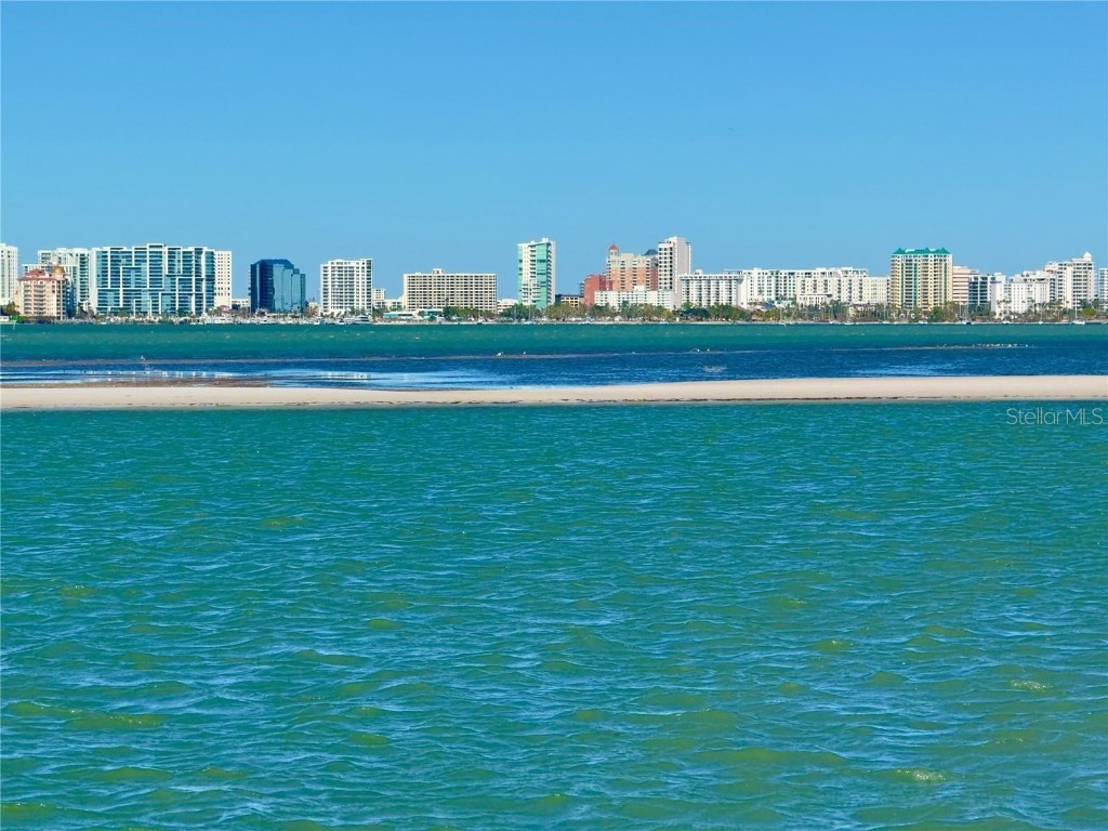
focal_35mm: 120
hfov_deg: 16.4
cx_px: 554
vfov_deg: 12.3
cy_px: 416
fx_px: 3841
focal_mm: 15.66
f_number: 2.8
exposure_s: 1/2525
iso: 50
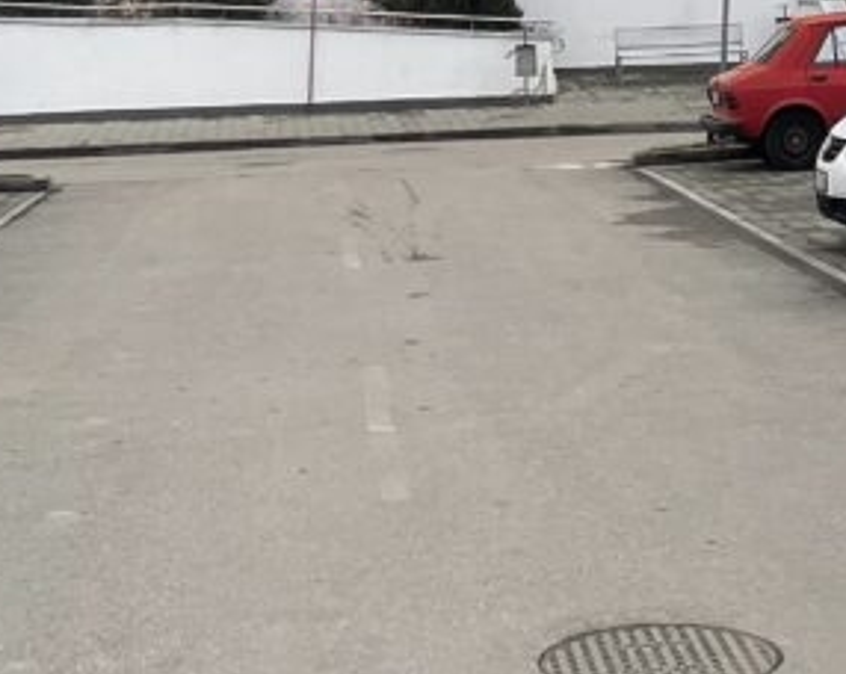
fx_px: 2275
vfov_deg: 15.1
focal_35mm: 91
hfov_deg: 20.7
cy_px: -458
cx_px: 713
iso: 125
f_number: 1.6
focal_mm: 4.2
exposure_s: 1/121
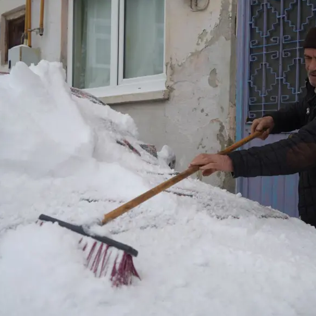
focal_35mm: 45
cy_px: 158
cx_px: 184
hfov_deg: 37.5
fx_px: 465
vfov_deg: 37.6
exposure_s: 1/1250
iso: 100
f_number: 4.5
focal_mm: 35
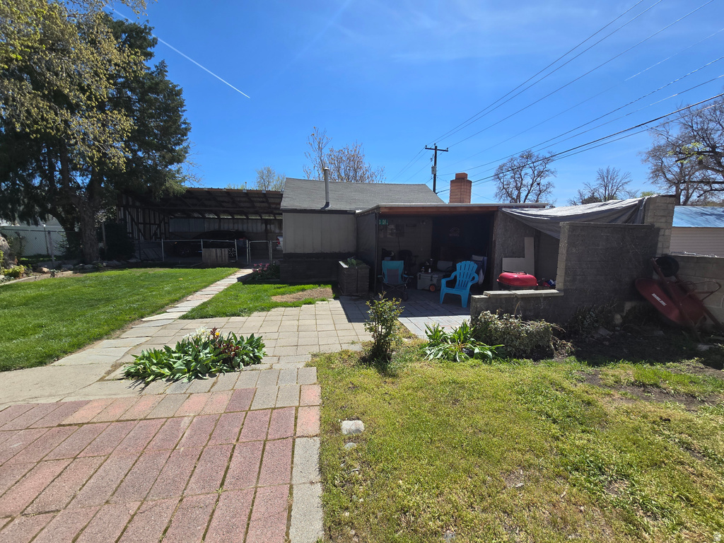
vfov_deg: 89.9
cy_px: 272
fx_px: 272
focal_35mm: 13
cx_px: 362
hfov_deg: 106.2
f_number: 2.2
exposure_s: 1/2410
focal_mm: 2.2
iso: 50
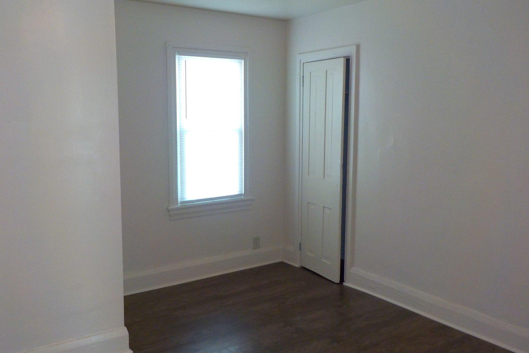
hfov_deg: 58.7
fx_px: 470
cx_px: 262
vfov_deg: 41.1
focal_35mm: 32
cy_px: 173
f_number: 3.3
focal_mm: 4.1
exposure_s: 1/30
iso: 280
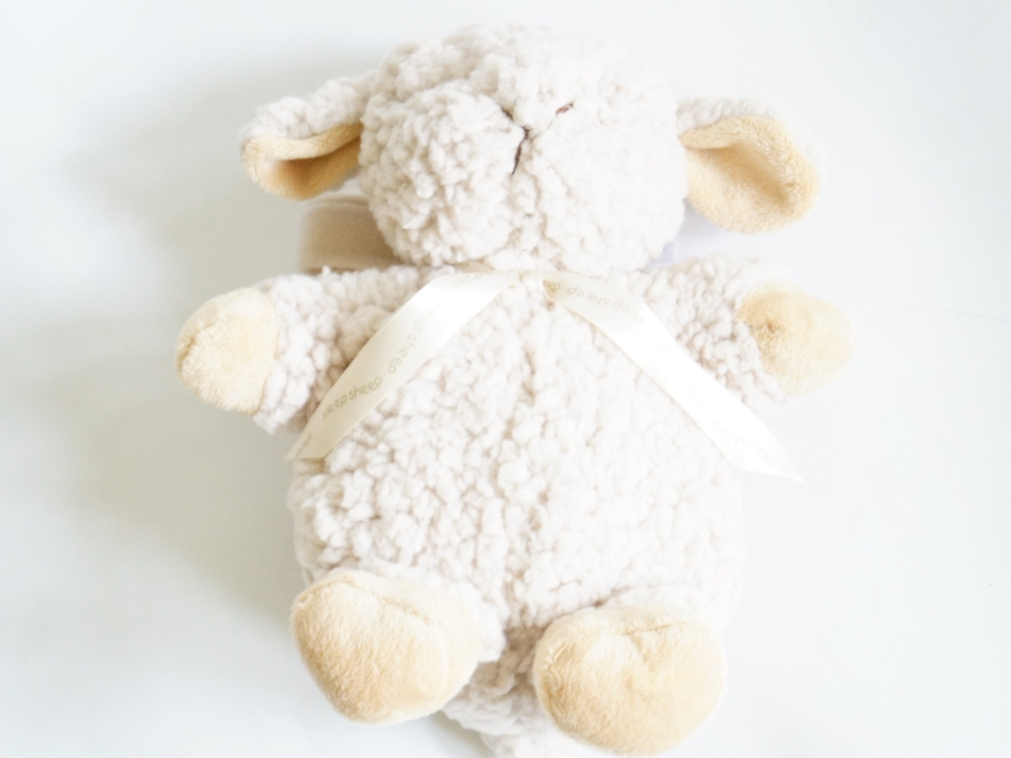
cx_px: 507
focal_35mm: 91
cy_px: 381
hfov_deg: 21.6
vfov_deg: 16.3
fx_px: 2645
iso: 3200
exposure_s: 1/60
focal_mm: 55
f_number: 5.6
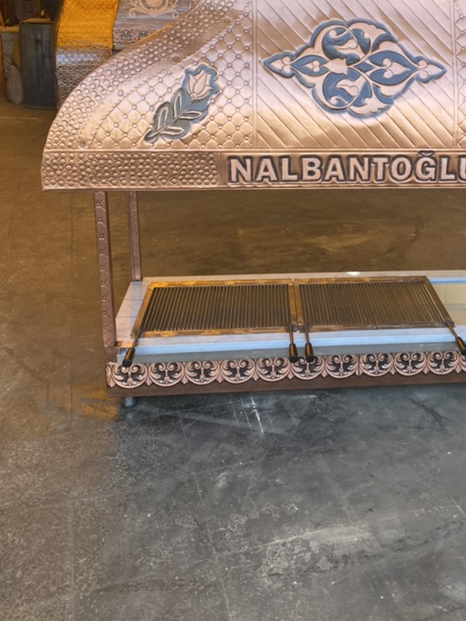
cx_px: 346
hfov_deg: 36.0
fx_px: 700
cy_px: 185
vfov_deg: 46.8
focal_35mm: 39
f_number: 1.8
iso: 32
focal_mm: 4.25
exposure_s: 1/568
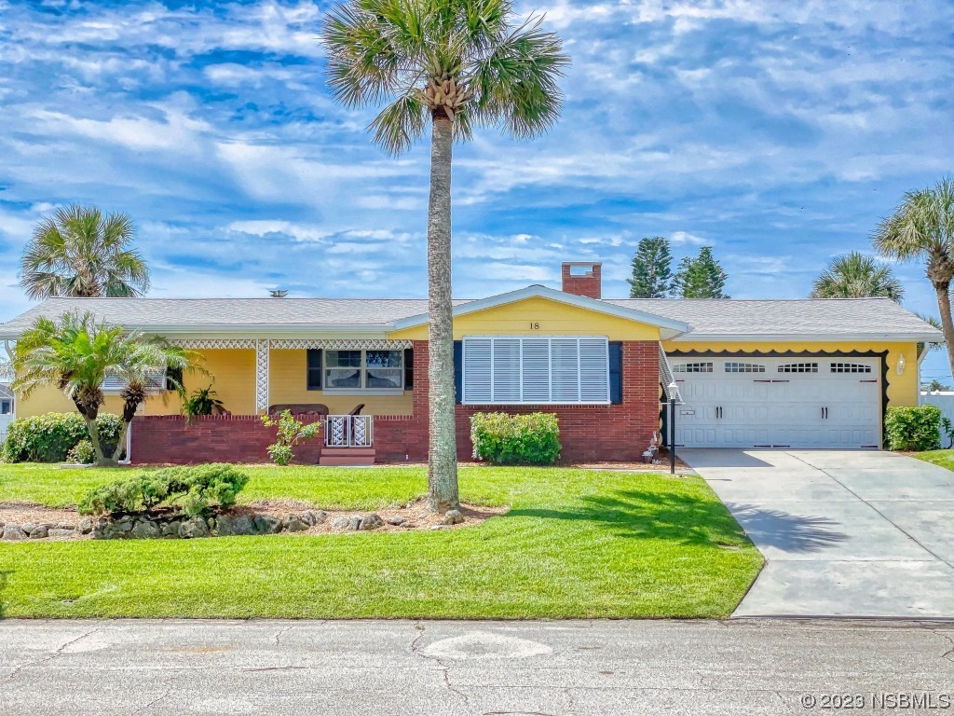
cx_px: 477
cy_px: 358
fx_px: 1433
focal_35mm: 52
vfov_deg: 28.0
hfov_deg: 36.8
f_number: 2
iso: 32
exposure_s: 1/403
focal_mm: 6
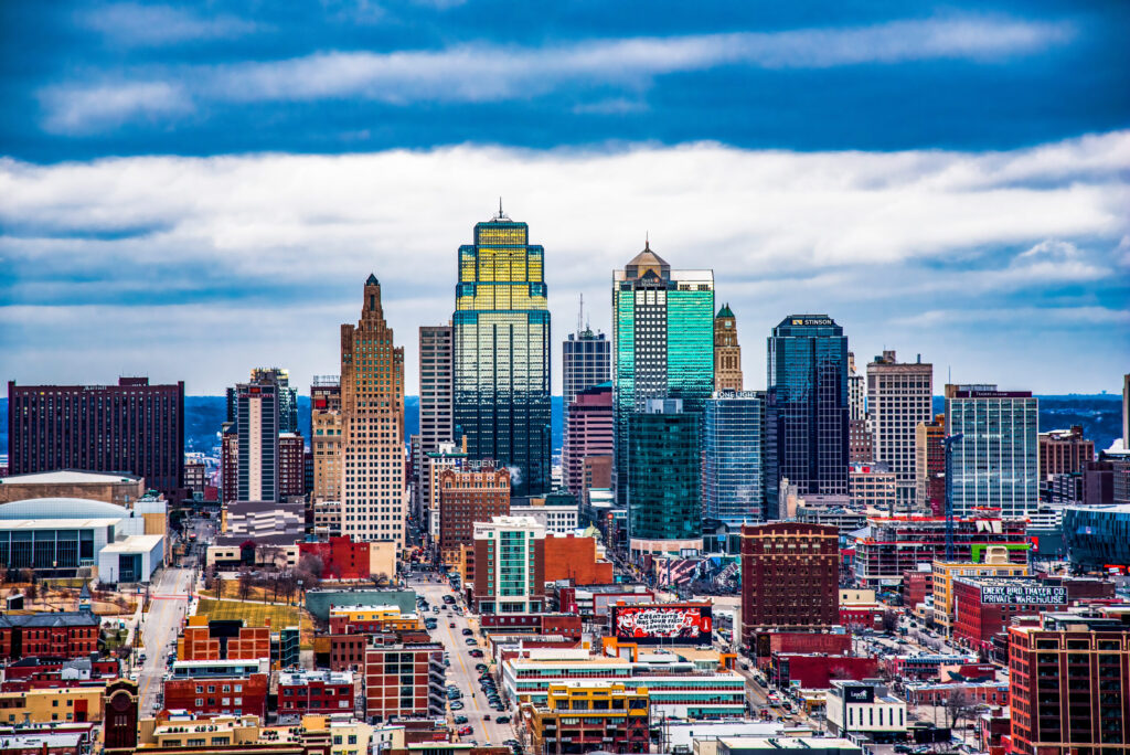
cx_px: 565
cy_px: 378
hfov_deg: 17.1
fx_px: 3769
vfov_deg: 11.4
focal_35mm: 120
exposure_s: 1/200
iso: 400
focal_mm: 120
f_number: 7.1
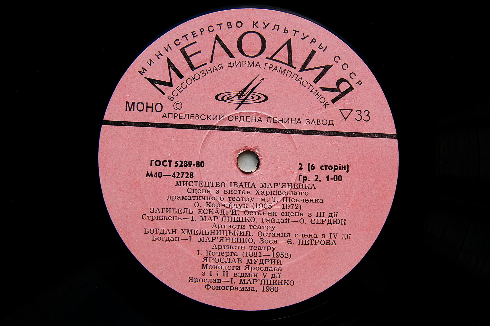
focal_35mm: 52
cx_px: 245
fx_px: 714
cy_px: 163
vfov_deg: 25.7
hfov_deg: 37.9
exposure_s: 1/80
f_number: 4.5
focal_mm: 35
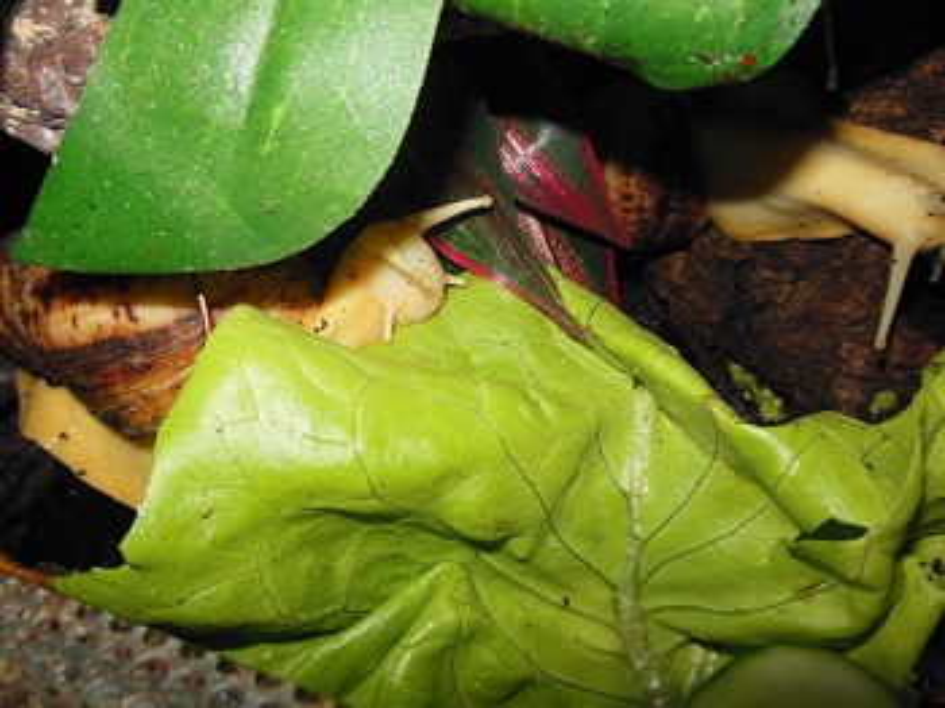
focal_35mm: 25
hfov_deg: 69.4
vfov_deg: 54.8
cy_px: 354
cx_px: 472
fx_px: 682
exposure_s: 1/25
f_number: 6.4
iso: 125
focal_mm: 4.5
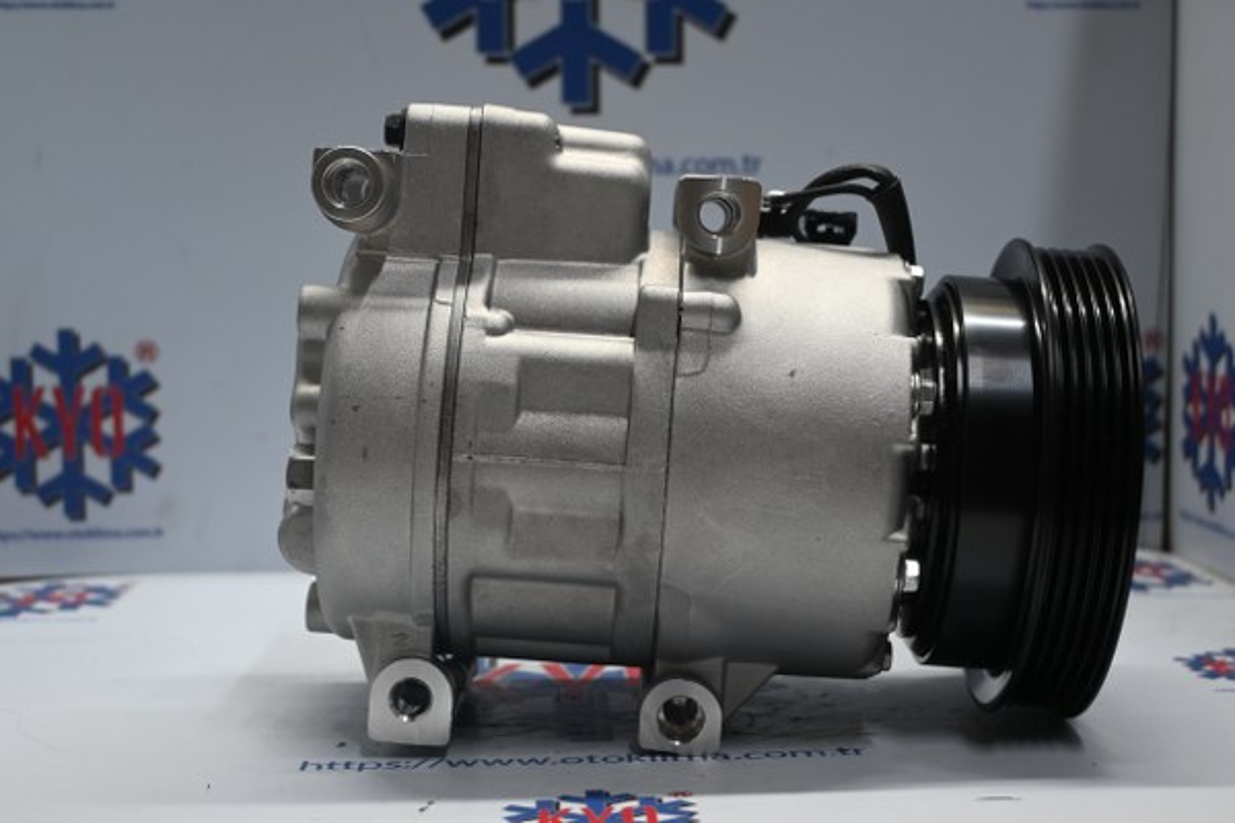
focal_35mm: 51
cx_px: 618
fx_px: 1749
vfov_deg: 26.5
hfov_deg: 38.9
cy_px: 412
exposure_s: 1/50
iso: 560
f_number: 5
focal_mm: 34
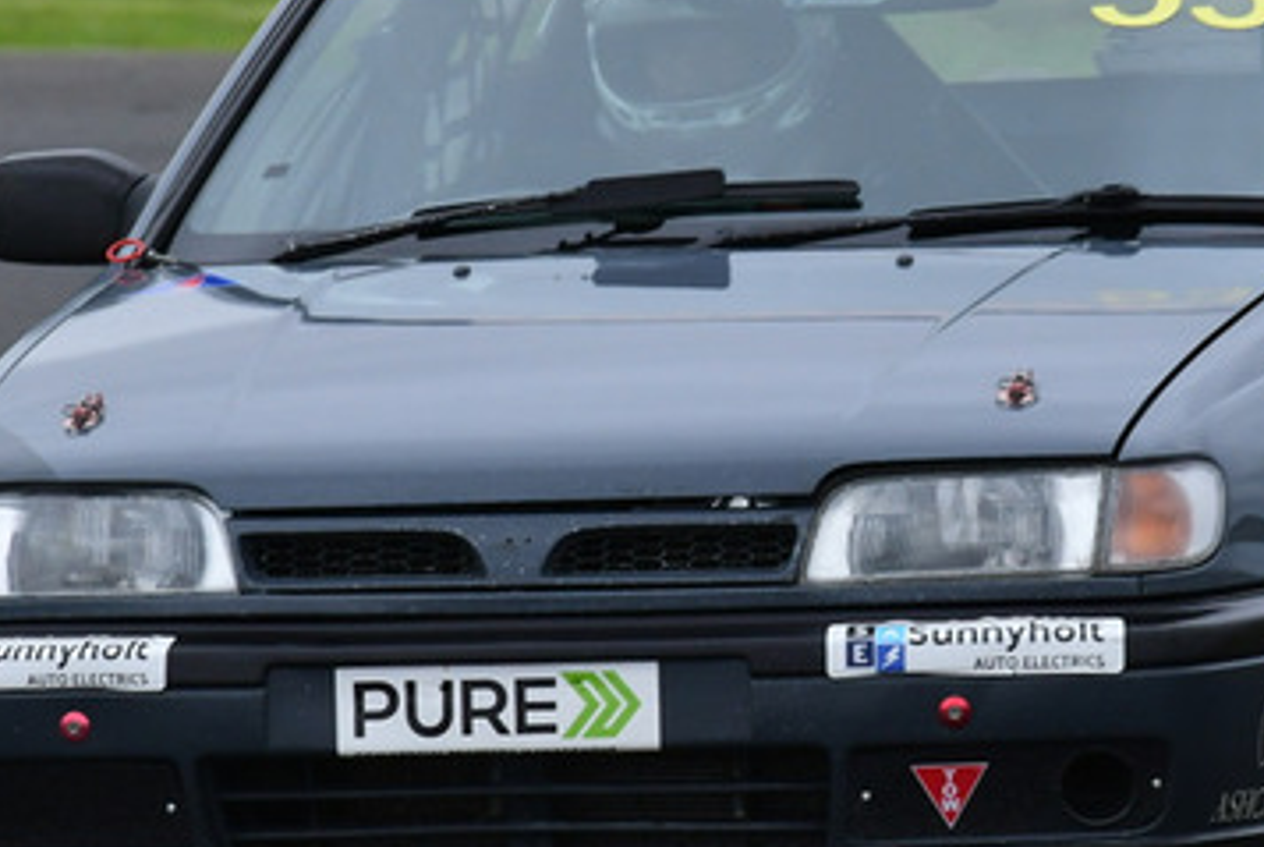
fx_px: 59023
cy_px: 213
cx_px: 751
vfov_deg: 0.8
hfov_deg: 1.2
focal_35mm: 1679
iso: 1000
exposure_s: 1/640
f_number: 11
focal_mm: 500
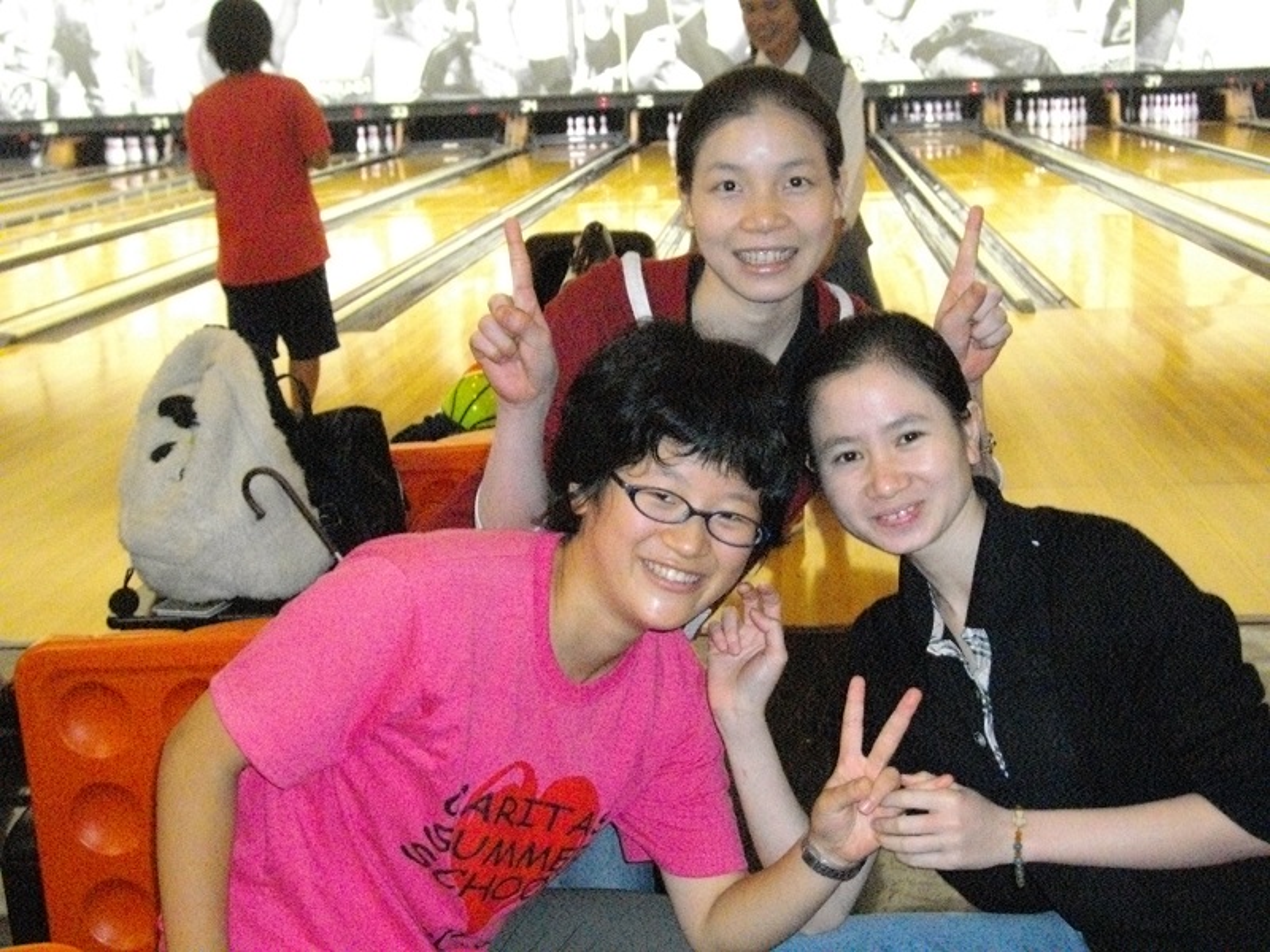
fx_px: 1834
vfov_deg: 29.1
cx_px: 635
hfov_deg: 38.2
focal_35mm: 50
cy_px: 476
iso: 1600
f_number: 3.6
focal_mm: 8.8
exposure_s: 1/60
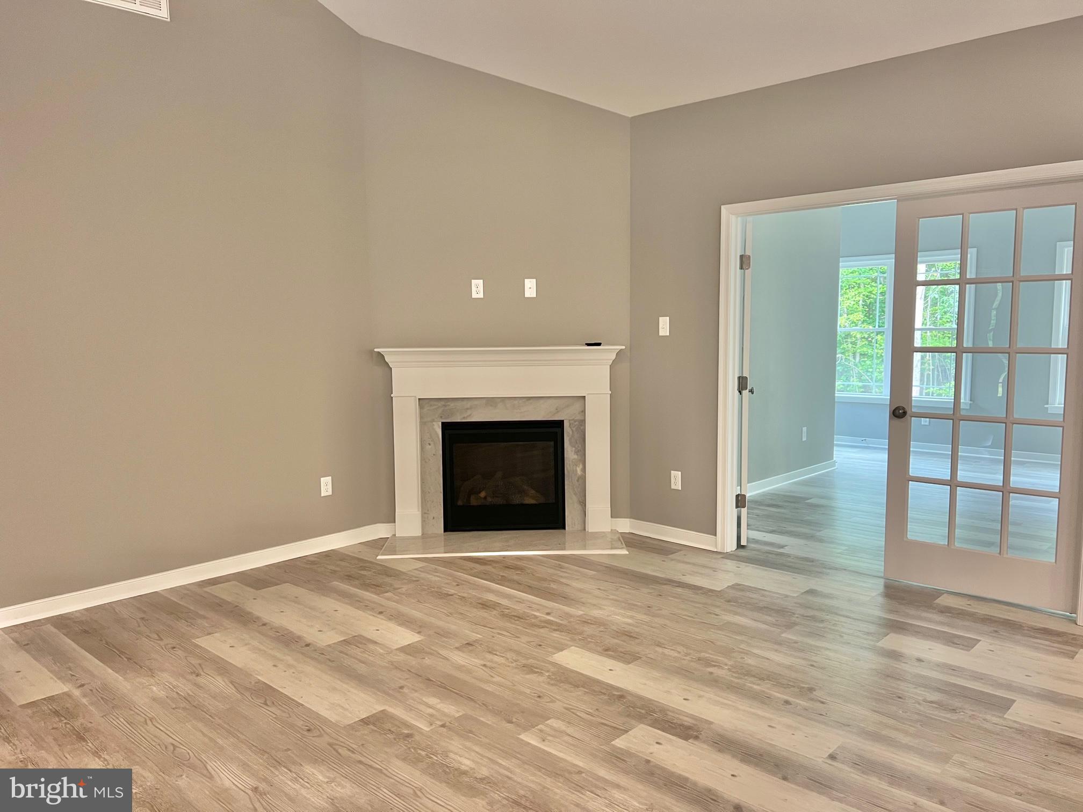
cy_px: 406
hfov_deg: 67.3
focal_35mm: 26
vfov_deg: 53.1
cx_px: 542
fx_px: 813
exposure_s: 1/60
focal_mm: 5.7
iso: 125
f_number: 1.5
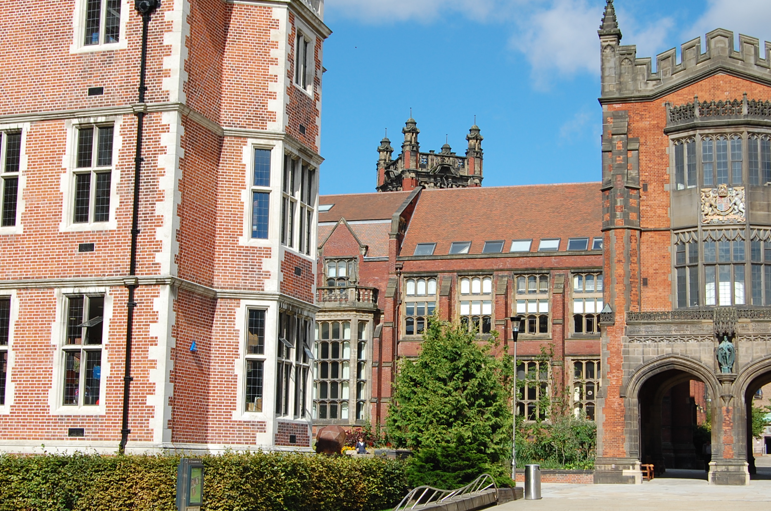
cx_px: 407
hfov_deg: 34.5
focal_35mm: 58
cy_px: 268
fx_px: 1240
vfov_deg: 23.3
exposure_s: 1/400
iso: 200
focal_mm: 32
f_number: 10
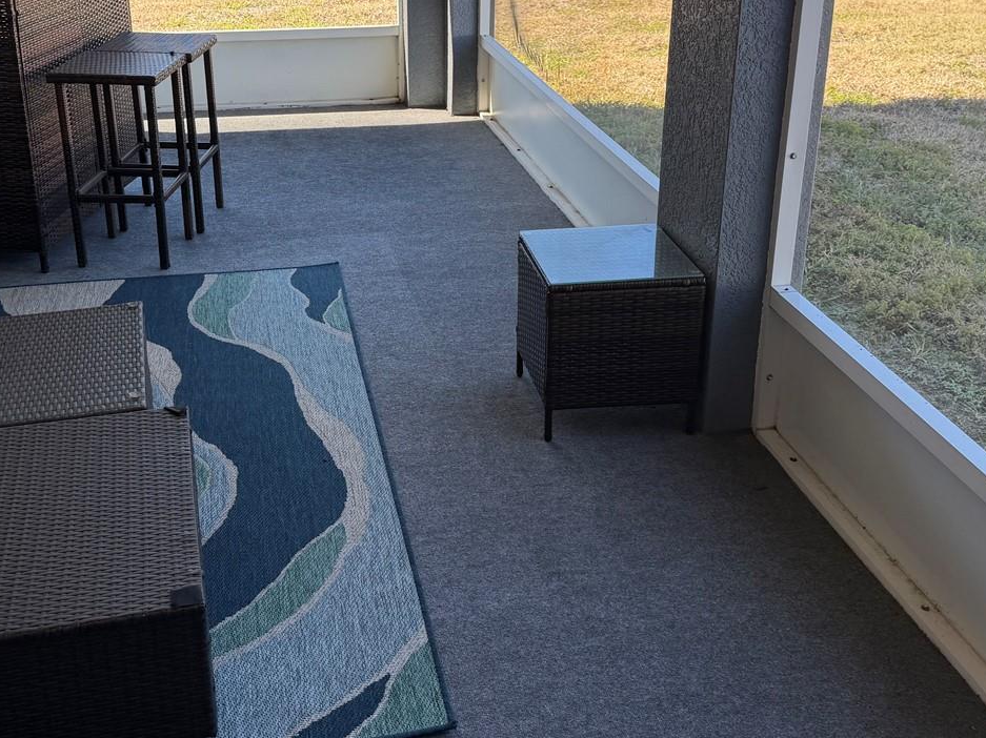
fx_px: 1167
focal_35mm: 41
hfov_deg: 45.6
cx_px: 411
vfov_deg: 34.8
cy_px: 242
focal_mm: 6.76
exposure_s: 1/358
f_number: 1.78
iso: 80
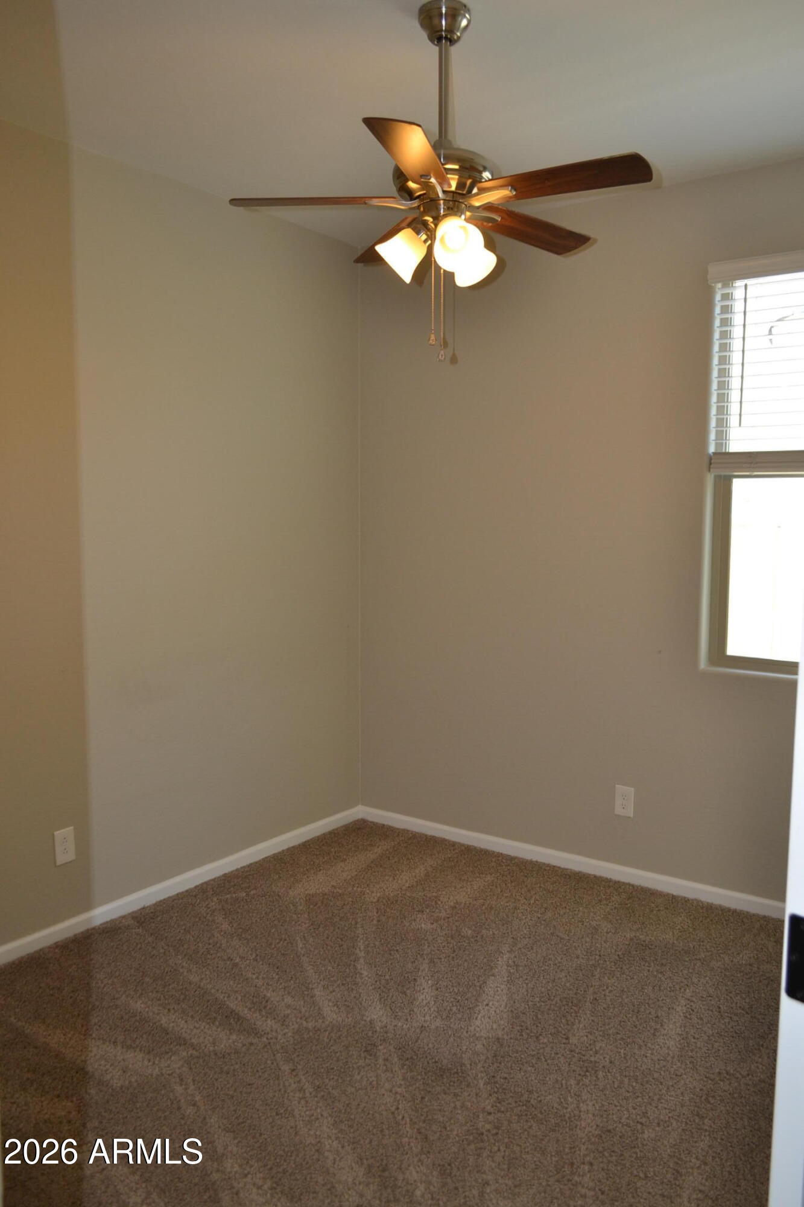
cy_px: 604
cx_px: 402
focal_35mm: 27
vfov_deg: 67.4
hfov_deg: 47.9
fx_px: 905
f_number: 4
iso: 400
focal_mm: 18
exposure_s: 1/80
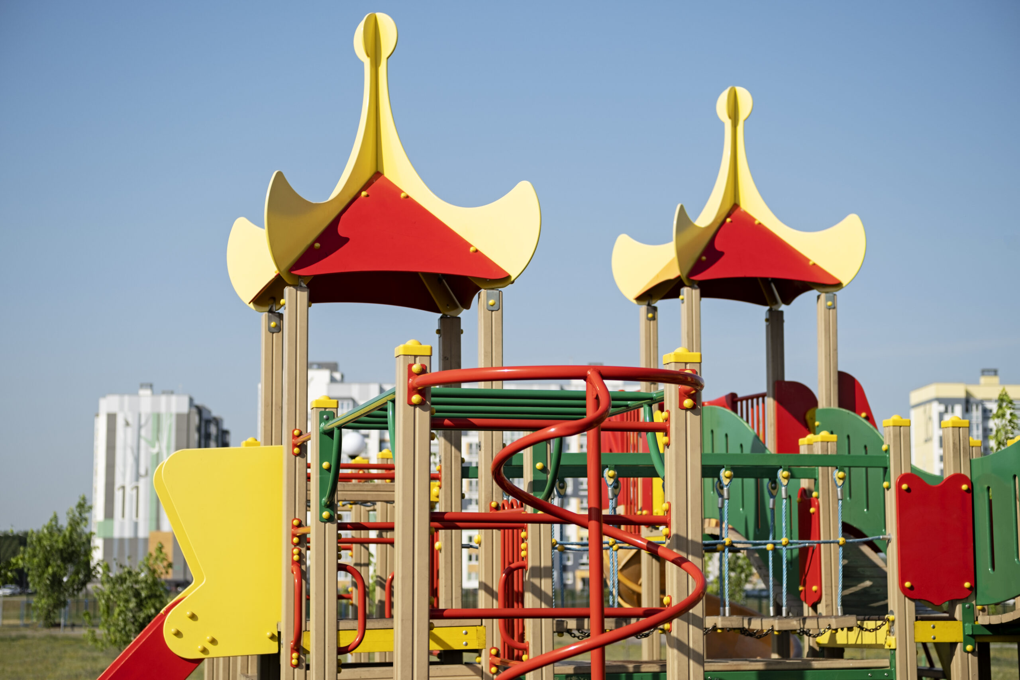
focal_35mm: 75
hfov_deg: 27.0
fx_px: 2125
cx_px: 510
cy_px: 340
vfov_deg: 18.2
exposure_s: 1/2000
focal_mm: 50
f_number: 2.8
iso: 80
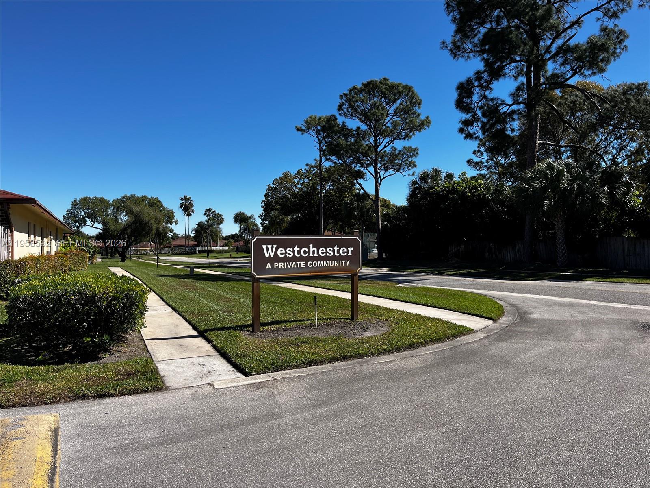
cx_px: 325
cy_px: 244
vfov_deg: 53.1
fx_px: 488
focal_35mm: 26
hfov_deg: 67.3
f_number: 1.6
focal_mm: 5.1
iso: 50
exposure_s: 1/3135
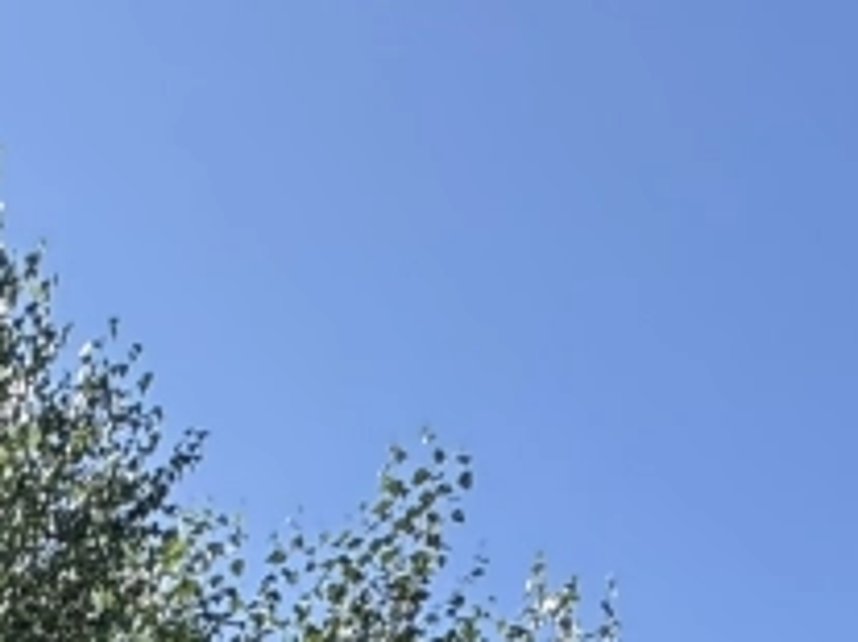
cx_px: -576
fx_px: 2106
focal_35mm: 85
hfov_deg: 19.0
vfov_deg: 11.1
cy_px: 1928
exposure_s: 1/384
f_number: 2.2
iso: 40
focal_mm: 2.22
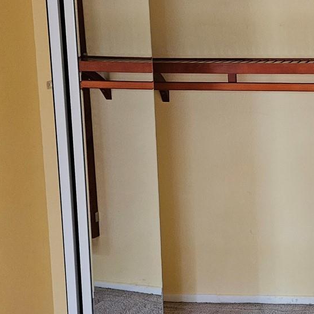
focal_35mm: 59
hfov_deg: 26.3
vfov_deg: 28.9
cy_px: 104
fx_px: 605
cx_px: 362
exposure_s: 1/60
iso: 800
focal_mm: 5.4
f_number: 1.8
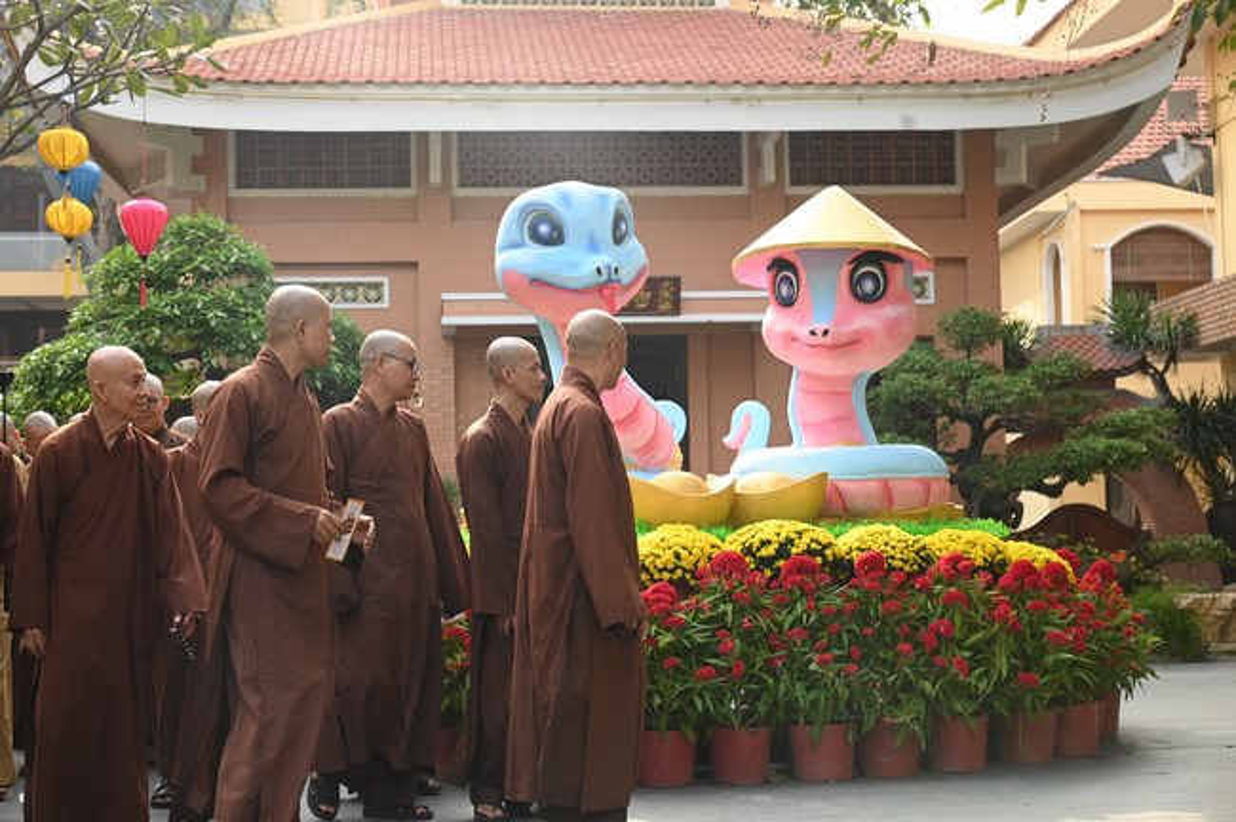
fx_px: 1886
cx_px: 618
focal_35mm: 55
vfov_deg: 24.6
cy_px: 411
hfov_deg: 36.3
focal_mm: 55
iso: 640
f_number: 5.6
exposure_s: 1/320
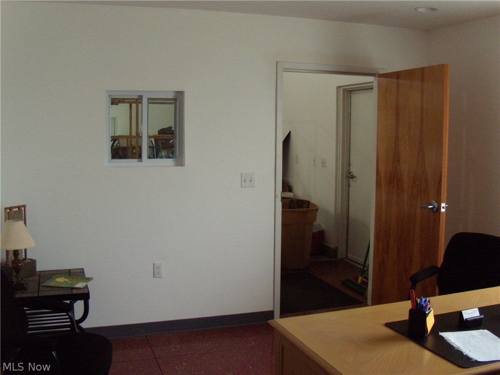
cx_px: 250
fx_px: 520
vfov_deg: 39.7
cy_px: 188
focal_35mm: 36
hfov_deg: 51.4
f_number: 3.6
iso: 400
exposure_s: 1/50
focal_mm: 6.4
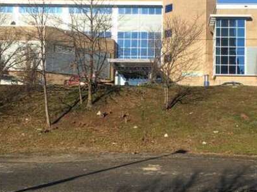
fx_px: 445
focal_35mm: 60
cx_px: 172
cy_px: 99
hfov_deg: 31.9
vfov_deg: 24.4
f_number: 2.2
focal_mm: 4.12
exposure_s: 1/1953
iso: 40
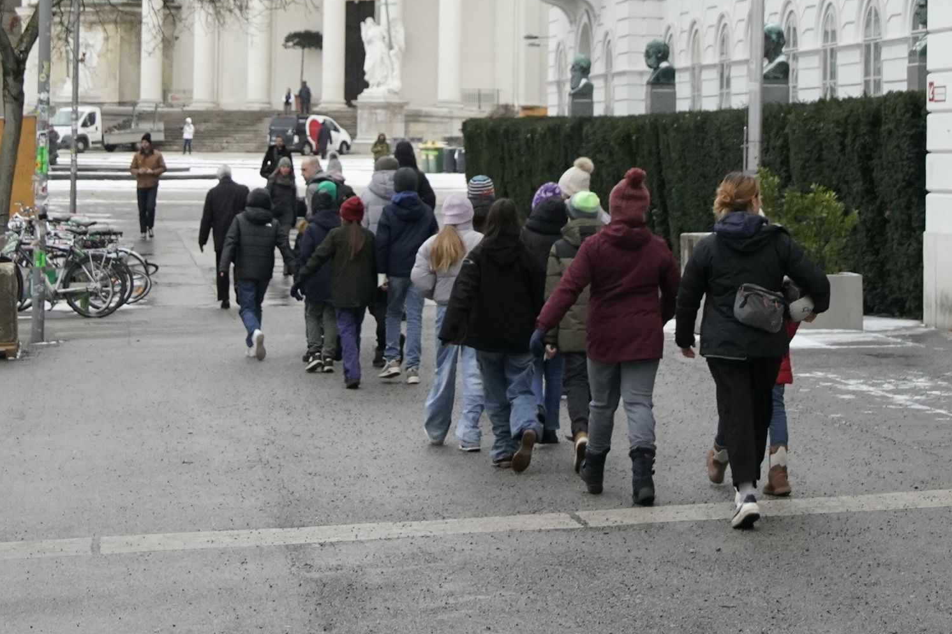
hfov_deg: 17.3
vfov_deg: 11.4
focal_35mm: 118
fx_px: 3120
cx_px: 448
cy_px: -138
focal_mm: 44
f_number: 9
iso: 2000
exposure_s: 1/200
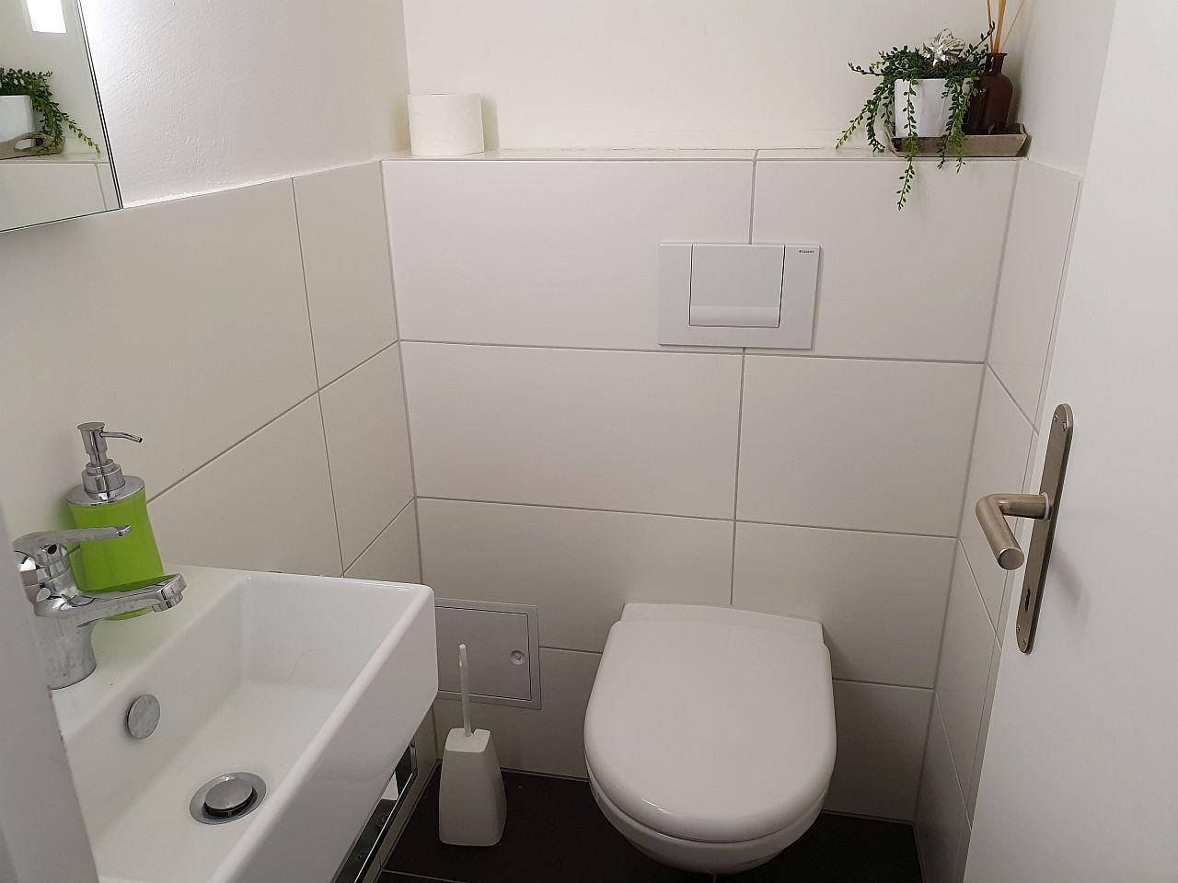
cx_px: 589
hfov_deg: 67.3
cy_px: 442
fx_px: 885
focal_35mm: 26
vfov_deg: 53.1
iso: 160
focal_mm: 4.32
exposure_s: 1/50
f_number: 2.4
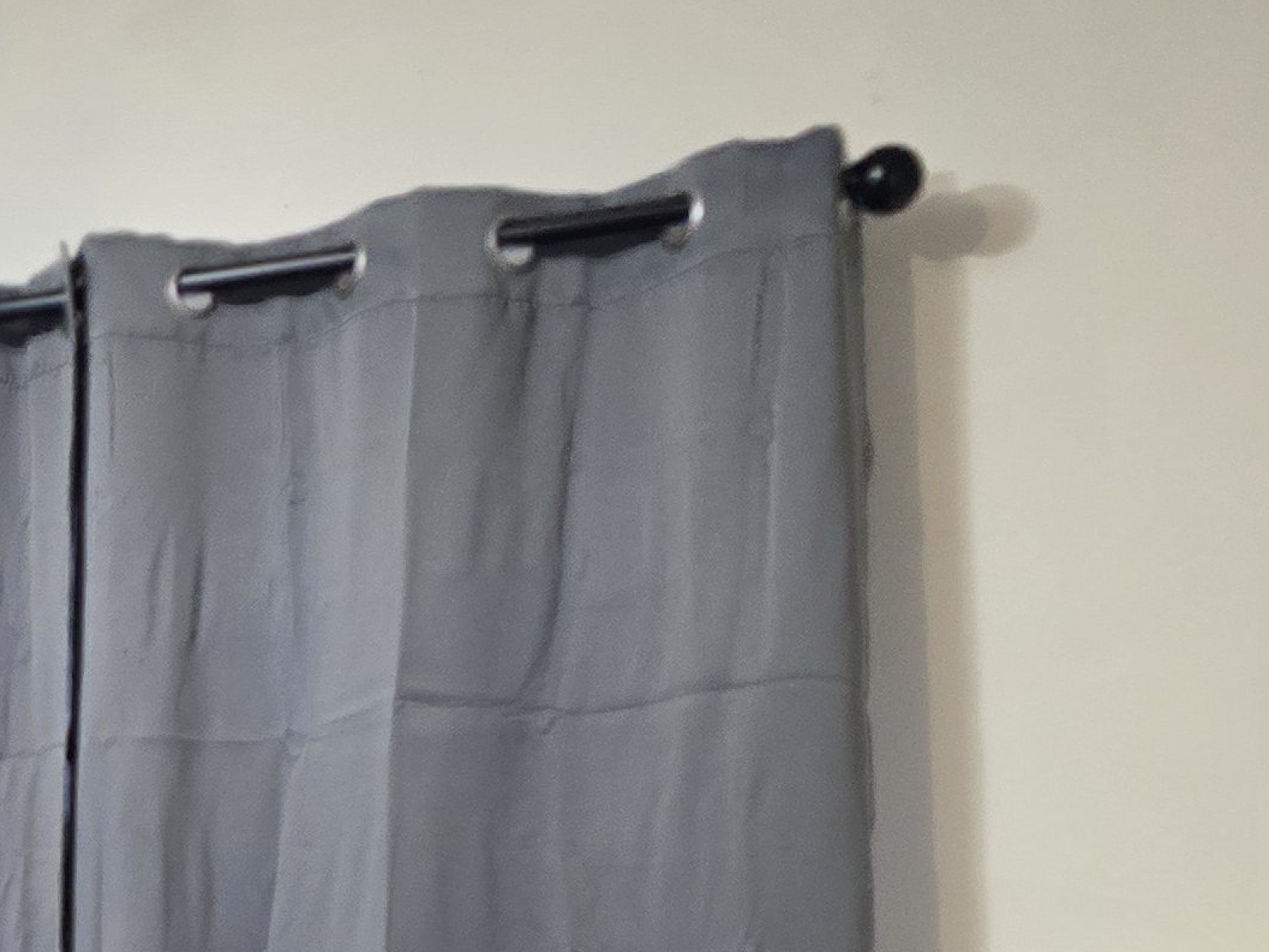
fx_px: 3190
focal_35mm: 87
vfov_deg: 16.2
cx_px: -579
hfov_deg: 19.8
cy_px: 1210
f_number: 1.7
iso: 640
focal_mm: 6.3
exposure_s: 1/60
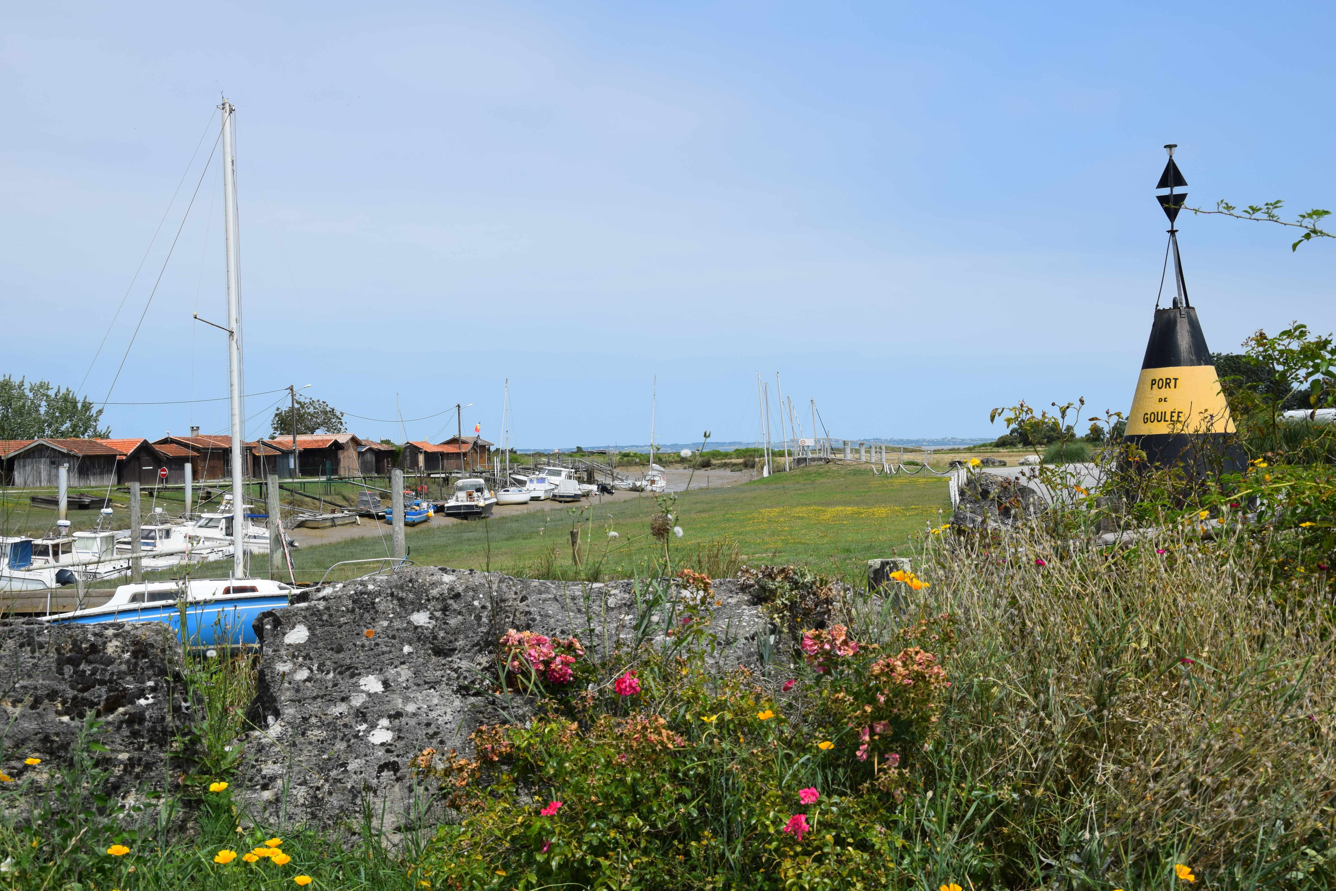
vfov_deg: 29.9
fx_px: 1670
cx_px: 668
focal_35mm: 45
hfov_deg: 43.6
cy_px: 446
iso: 200
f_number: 10
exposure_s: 1/400
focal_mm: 30
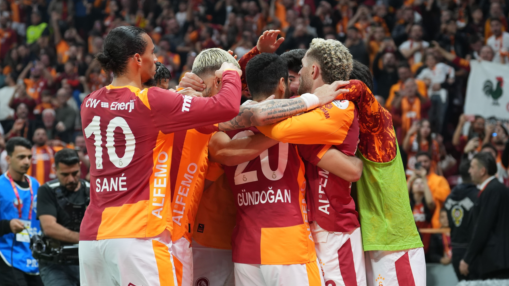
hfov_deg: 19.3
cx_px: 253
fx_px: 1498
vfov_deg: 10.9
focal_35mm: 111
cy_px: 129
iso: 1250
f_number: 2.8
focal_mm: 70
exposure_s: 1/640
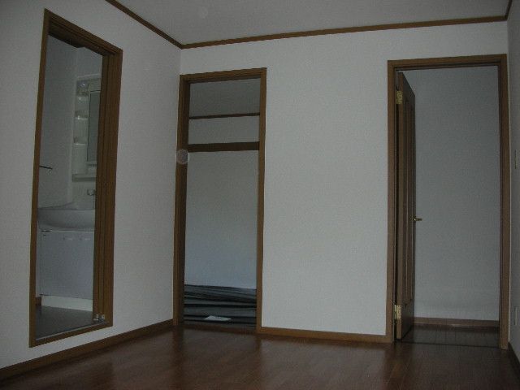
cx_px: 260
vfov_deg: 40.7
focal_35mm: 35
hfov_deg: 52.6
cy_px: 195
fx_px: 526
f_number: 3
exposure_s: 1/60.1
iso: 127
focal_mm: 5.8
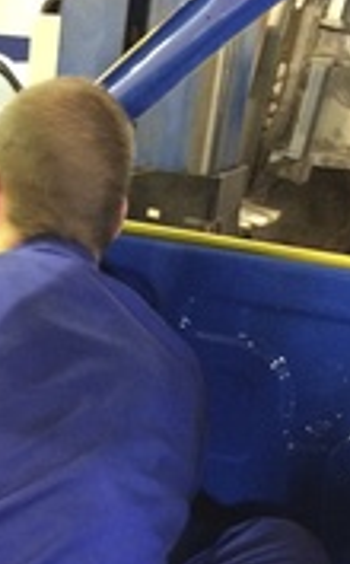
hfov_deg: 17.6
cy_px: 535
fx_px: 1103
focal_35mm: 72
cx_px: 0
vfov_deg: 27.3
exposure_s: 1/15
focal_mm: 4.12
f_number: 2.2
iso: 400
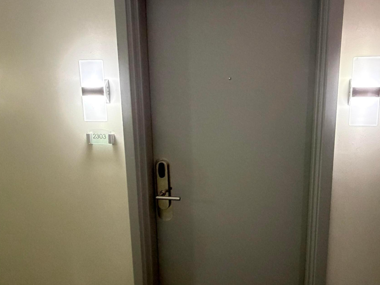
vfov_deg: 56.8
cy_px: 145
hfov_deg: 70.3
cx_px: 240
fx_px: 263
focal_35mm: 24
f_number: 2.2
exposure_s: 1/60
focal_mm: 2.22
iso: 1000
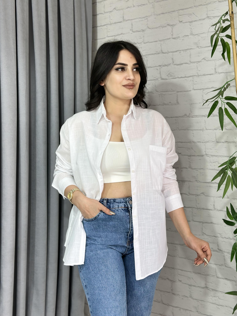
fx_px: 438
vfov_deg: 39.7
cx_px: 118
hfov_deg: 30.3
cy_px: 158
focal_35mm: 48
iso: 64
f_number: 1.78
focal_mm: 6.86
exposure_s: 1/139
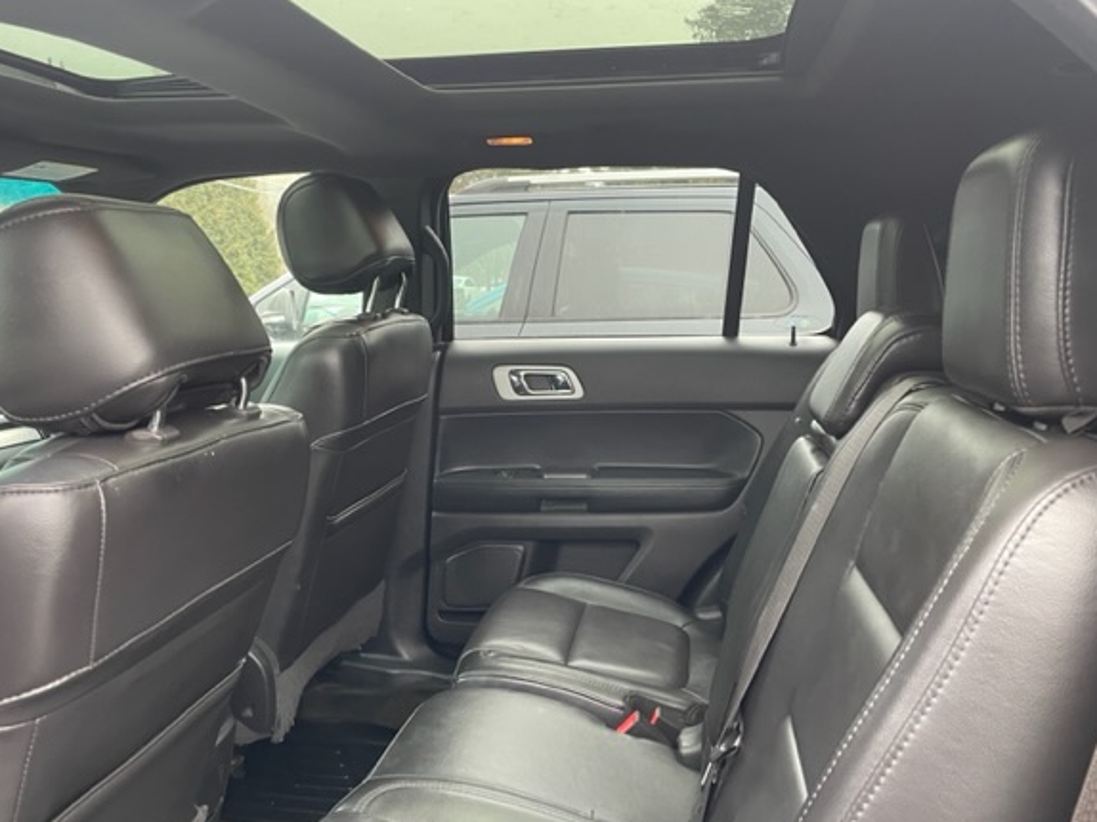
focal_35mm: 29
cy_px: 392
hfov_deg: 61.7
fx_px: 919
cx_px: 539
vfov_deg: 48.2
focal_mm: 4.2
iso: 125
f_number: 1.6
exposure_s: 1/80
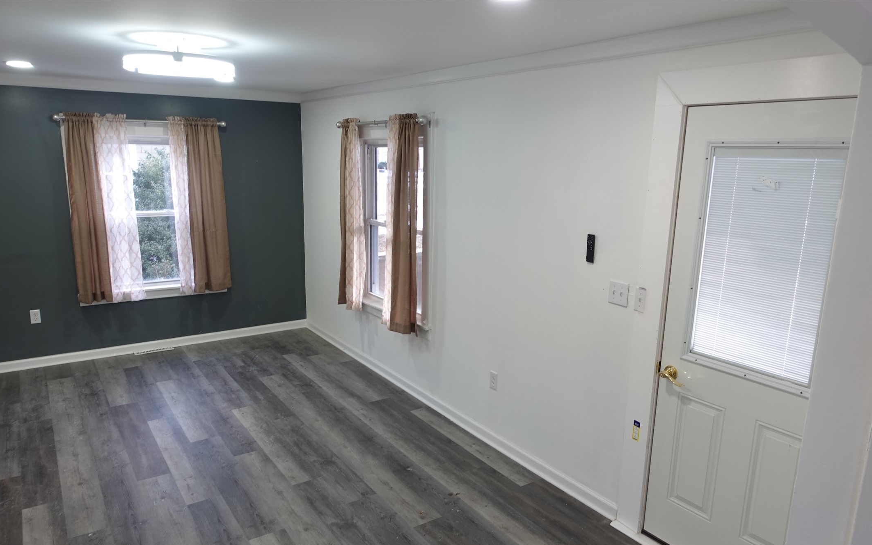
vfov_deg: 49.2
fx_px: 594
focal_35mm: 25
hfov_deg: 72.5
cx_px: 442
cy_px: 296
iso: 80
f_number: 2.5
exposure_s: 1/25
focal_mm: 9.4
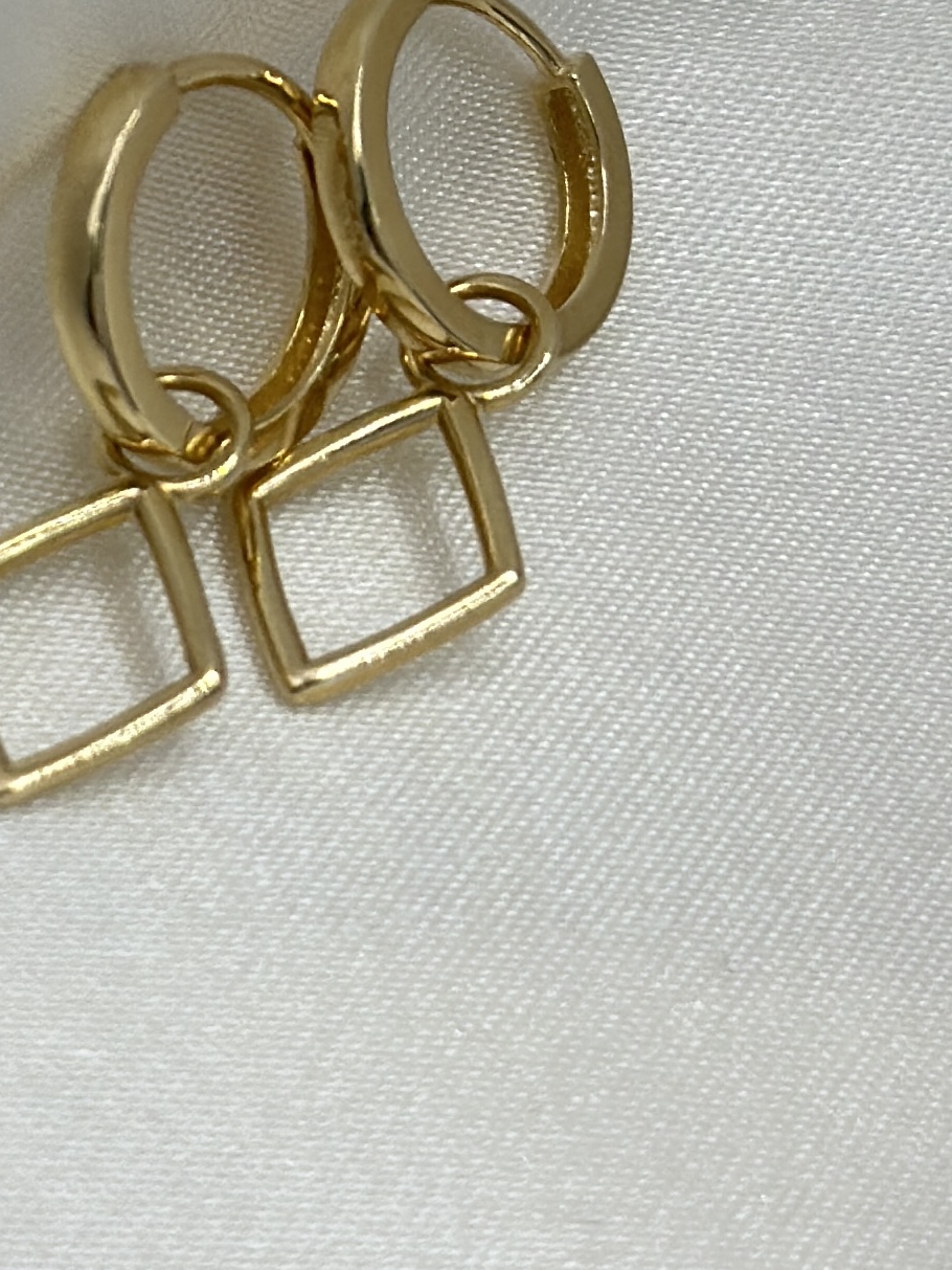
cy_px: 338
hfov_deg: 17.7
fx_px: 3043
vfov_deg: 23.3
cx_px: 299
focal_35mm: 83
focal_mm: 6.86
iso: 80
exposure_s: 1/1517
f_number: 1.78
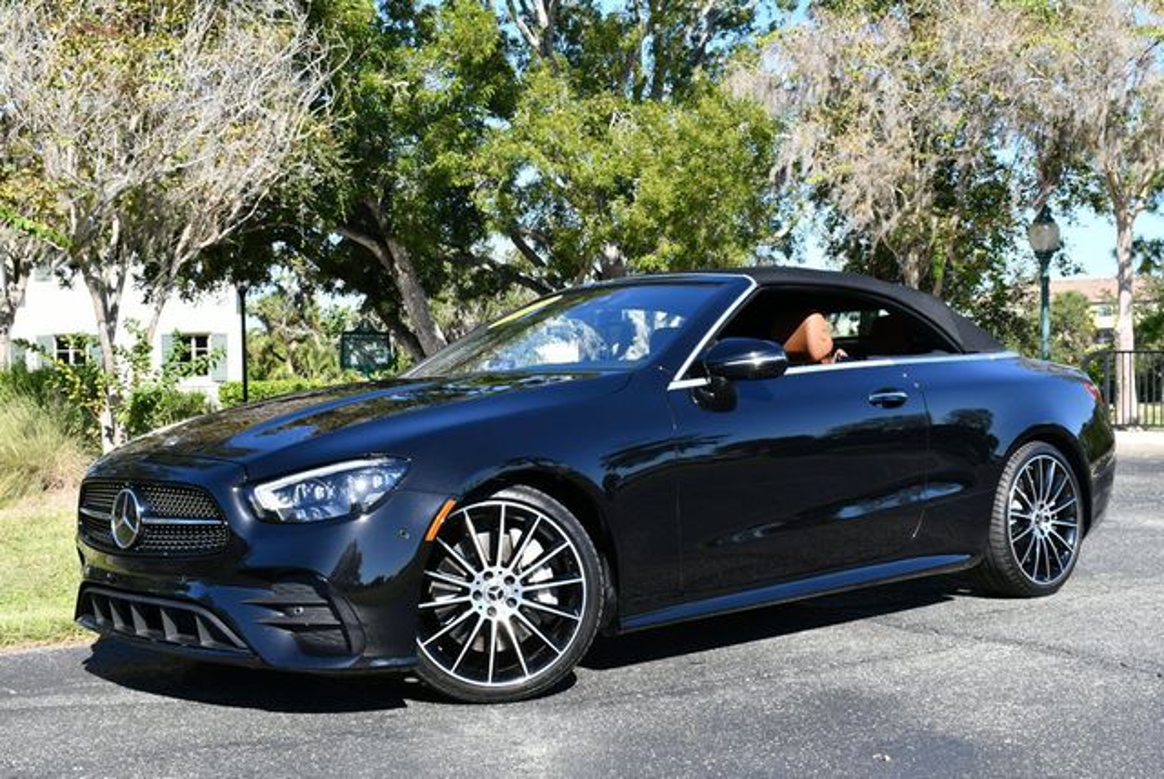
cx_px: 582
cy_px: 390
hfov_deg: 41.1
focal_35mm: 48
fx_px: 1553
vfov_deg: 28.1
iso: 160
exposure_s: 1/250
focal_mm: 24
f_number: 8
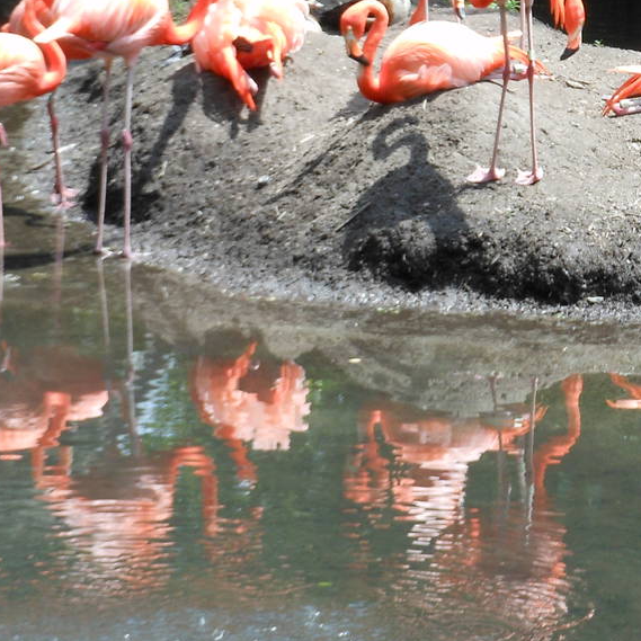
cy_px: 148
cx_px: 529
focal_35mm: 184
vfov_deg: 9.5
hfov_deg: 9.5
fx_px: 3855
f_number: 5.2
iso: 80
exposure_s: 1/100
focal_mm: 13.2
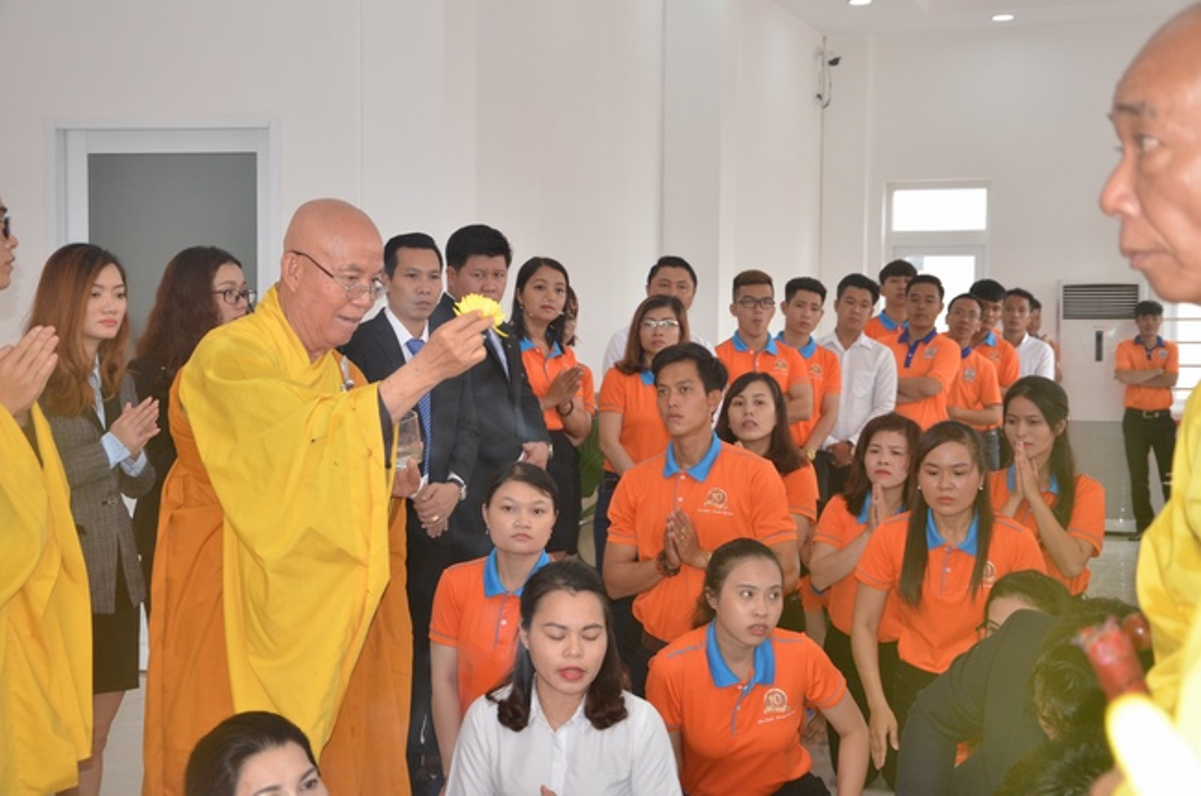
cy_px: 398
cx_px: 600
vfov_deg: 21.5
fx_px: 2098
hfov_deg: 31.9
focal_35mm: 63
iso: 1000
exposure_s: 1/250
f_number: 6.3
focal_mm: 42
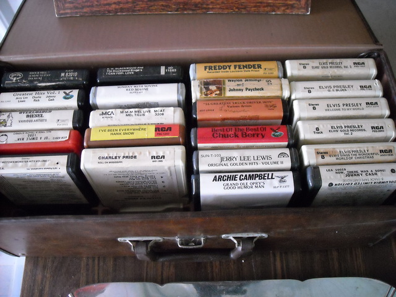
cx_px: 198
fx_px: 400
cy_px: 148
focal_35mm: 35
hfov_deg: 52.6
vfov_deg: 40.7
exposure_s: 1/201
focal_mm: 5.7
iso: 800
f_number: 2.8
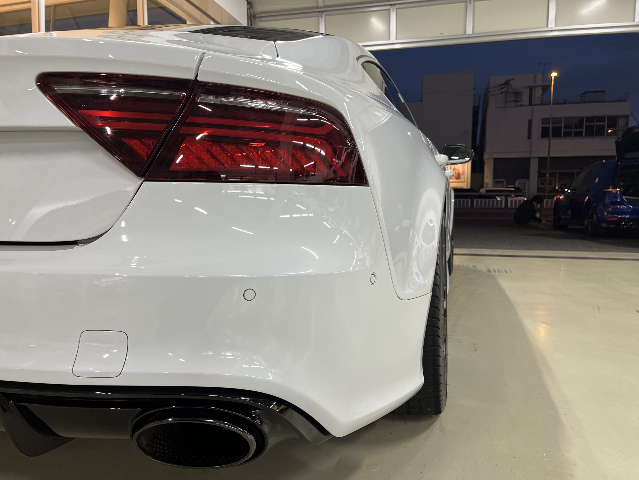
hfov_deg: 67.3
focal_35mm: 26
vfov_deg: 53.1
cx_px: 320
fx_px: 480
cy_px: 240
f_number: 1.6
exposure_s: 1/100
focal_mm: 5.1
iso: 125
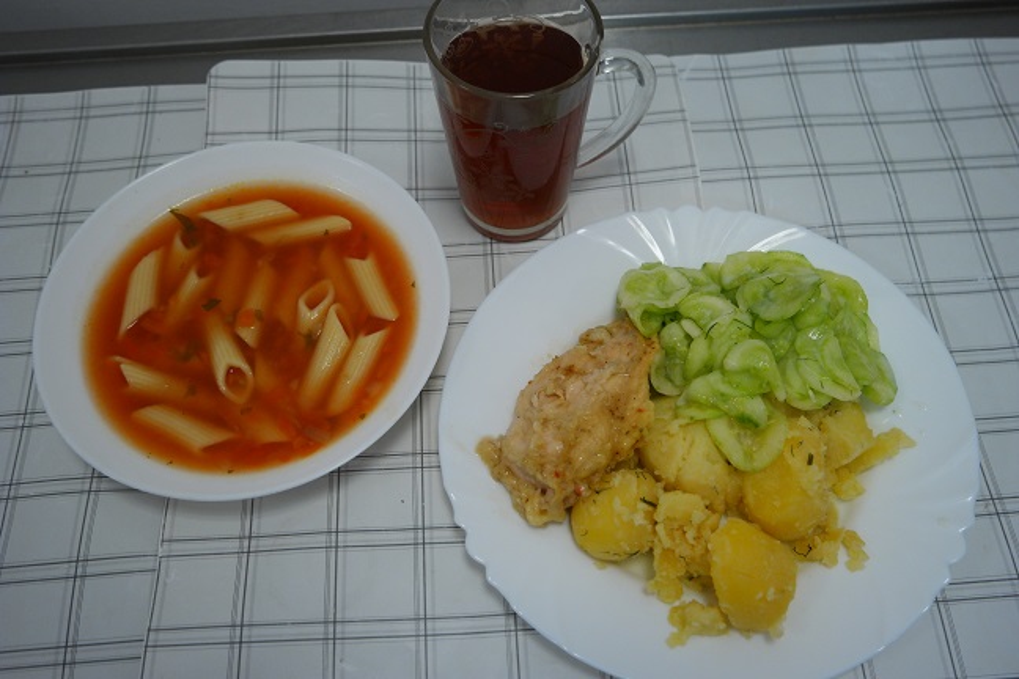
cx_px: 510
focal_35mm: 43
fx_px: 1217
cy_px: 340
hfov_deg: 45.4
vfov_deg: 31.2
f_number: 4.5
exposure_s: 1/250
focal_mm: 28
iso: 800
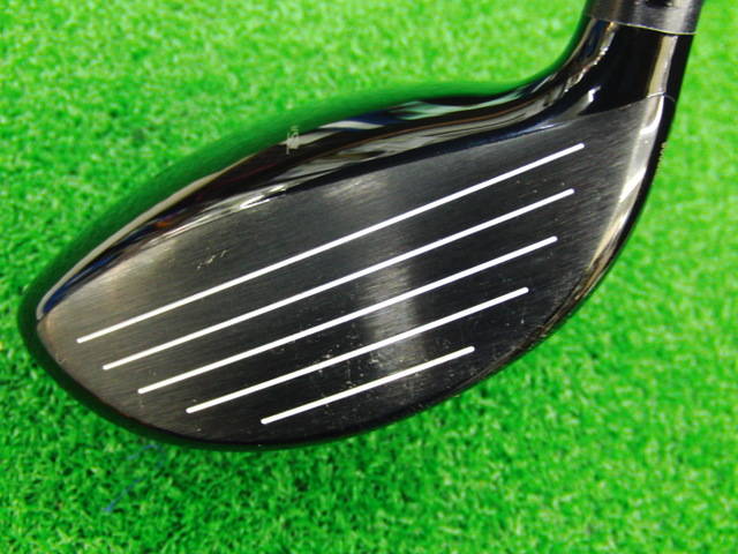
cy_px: 277
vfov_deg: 38.7
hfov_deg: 50.1
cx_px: 369
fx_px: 789
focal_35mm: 37
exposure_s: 1/13
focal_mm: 6.42
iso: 400
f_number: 3.6
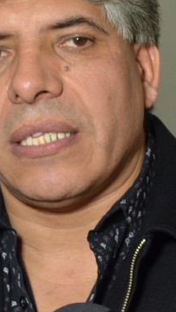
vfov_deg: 11.5
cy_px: 134
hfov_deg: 6.5
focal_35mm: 187
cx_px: 70
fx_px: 1549
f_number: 5.3
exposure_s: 1/30
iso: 1100
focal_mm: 44
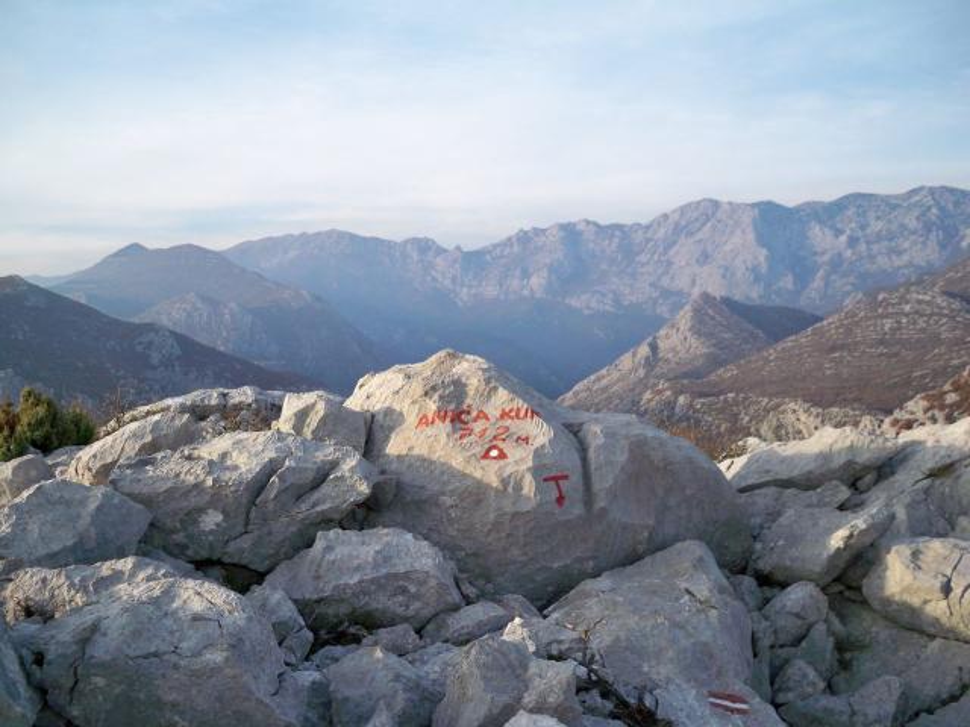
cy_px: 364
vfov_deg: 40.7
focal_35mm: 35
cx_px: 485
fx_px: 981
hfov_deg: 52.6
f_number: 3.1
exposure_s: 1/500
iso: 80
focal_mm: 6.3
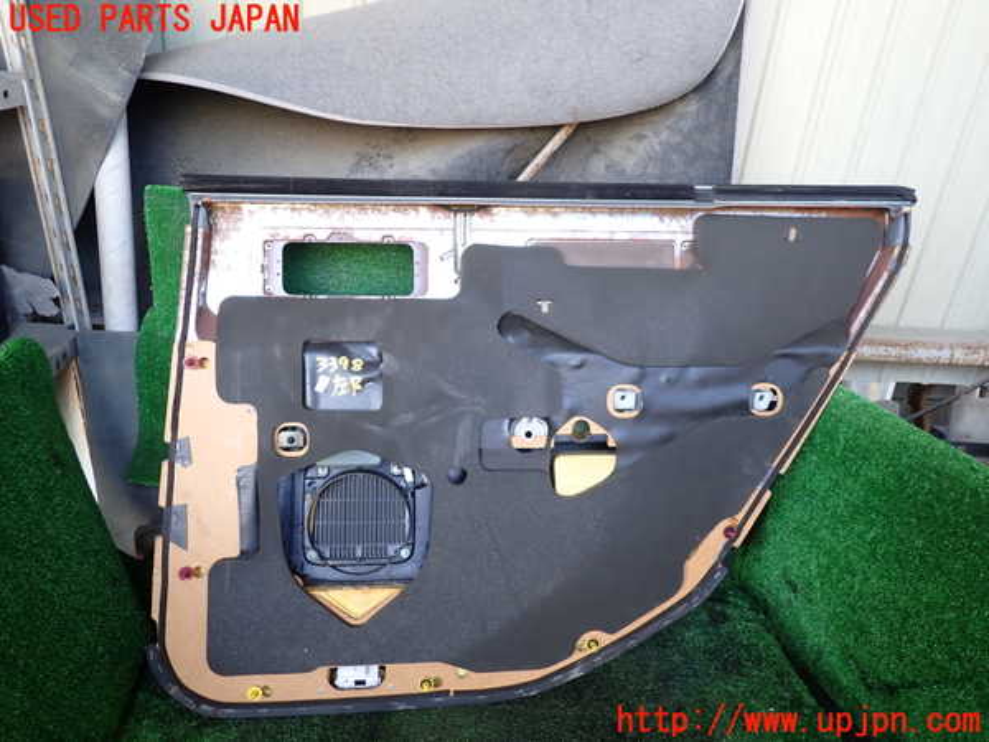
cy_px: 371
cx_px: 494
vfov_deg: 54.9
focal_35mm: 25
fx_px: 714
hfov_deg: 69.4
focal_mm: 4.5
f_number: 2
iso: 125
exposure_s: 1/60
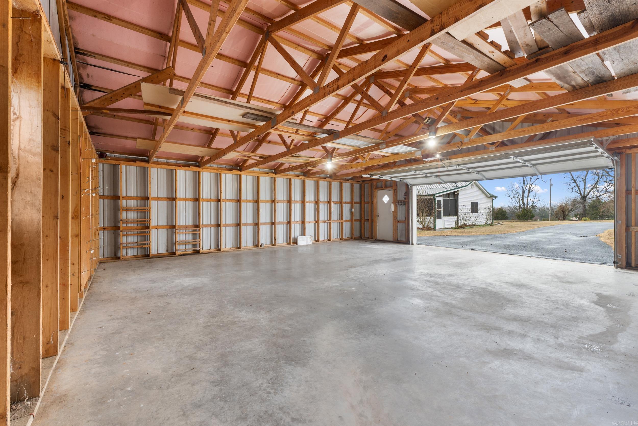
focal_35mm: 15
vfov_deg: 77.3
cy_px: 213
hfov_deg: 100.4
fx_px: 266
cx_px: 319
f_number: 9
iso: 200
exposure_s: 1
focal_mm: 10
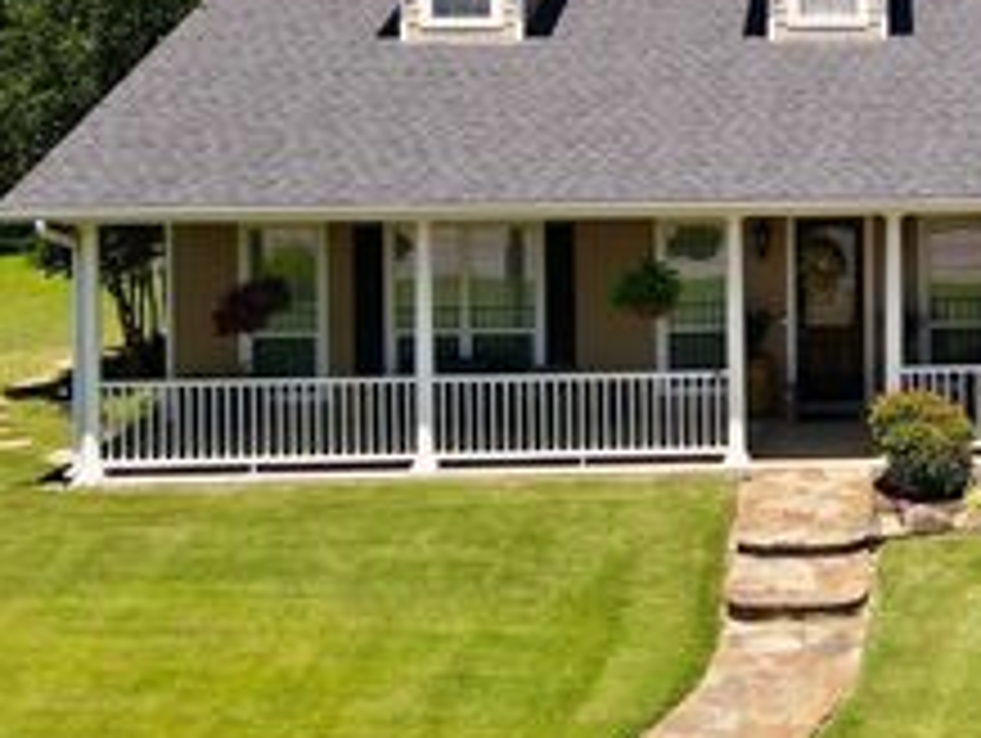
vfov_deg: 25.7
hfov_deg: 31.8
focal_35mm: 55
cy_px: 56
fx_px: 1560
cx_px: 1012
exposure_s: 1/640
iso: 100
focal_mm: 4.5
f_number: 2.8
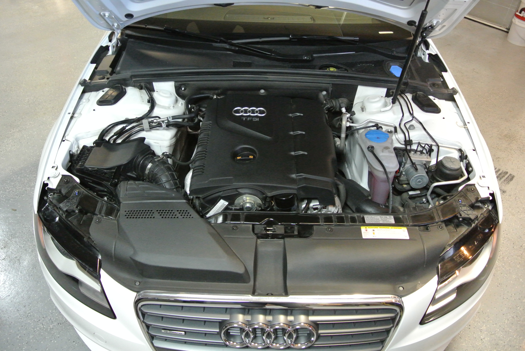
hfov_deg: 67.3
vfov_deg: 48.0
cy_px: 176
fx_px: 394
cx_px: 262
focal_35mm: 27
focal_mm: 10
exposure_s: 1/30
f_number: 3.5
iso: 1400
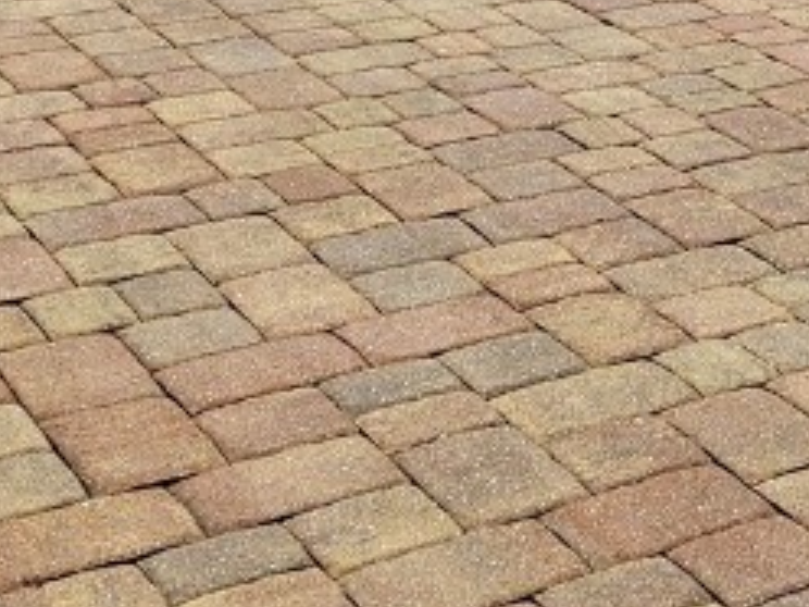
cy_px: -313
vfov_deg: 14.5
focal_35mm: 95
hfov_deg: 19.1
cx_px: 1057
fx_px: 2220
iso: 25
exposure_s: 1/3768
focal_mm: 5.4
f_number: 1.8
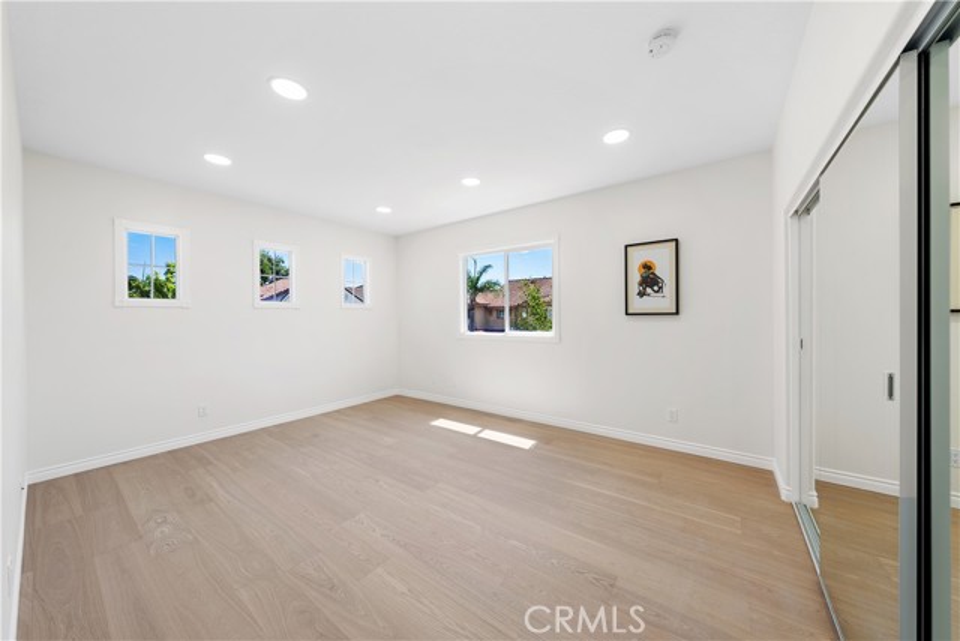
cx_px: 480
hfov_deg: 112.6
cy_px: 320
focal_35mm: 12
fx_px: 320
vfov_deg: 90.0
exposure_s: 1/6
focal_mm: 12
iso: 80
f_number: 8
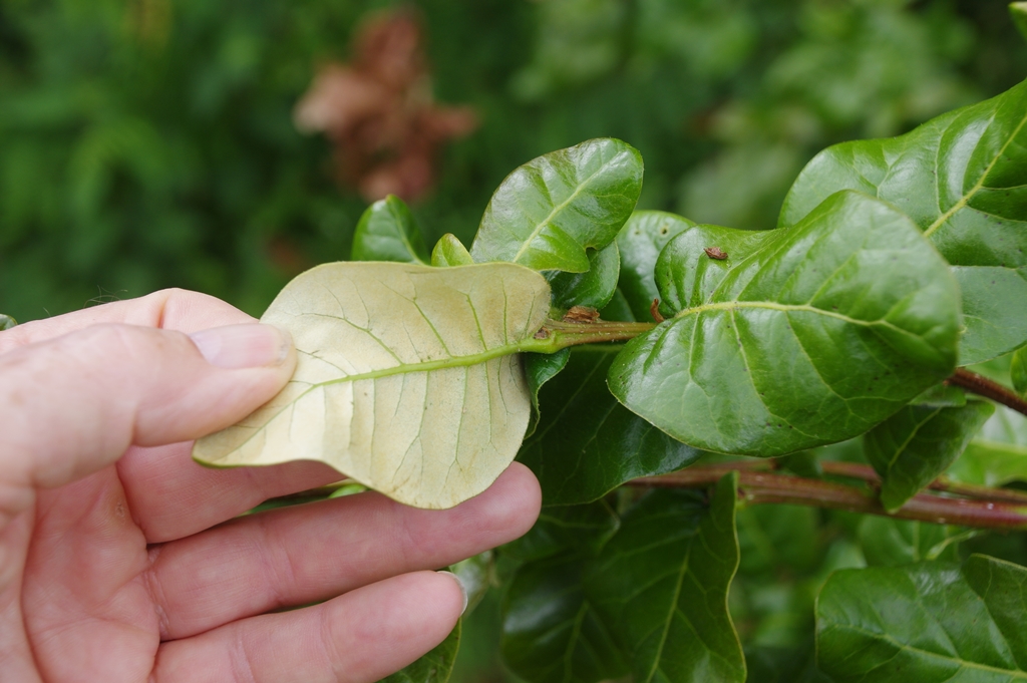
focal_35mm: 79
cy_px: 342
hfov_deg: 25.7
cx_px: 514
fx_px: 2252
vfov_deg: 17.2
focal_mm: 53
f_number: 7.1
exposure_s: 1/100
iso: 200
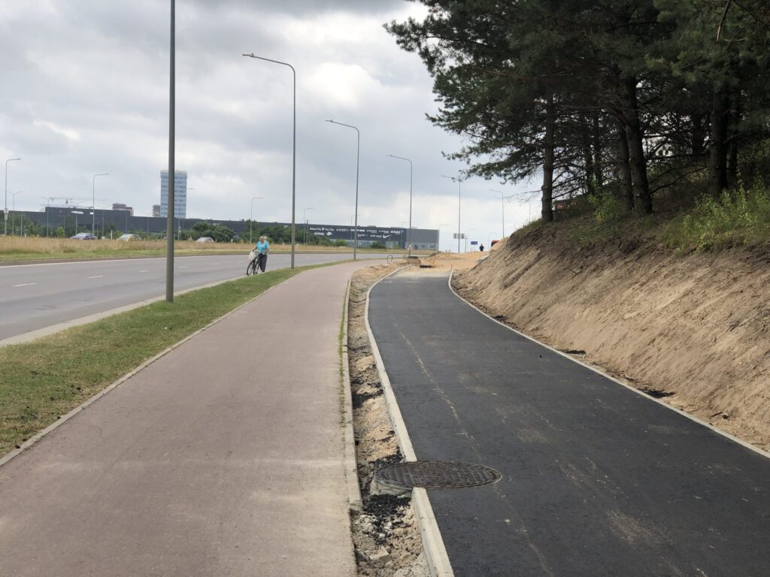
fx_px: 1157
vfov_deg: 28.0
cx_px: 385
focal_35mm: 52
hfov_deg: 36.8
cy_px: 288
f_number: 2.4
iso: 16
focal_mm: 6
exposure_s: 1/706
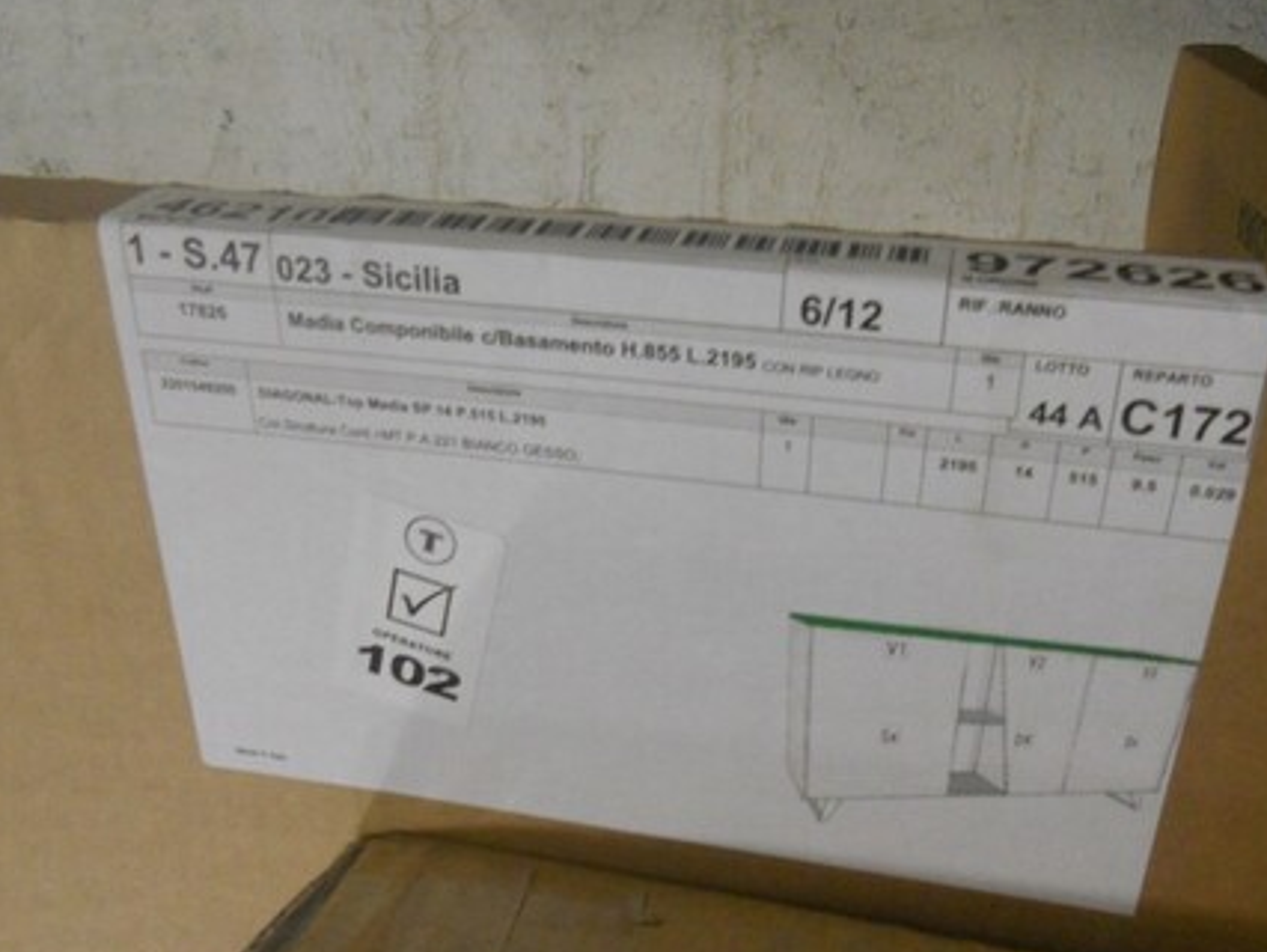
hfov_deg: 48.9
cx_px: 622
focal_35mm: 38
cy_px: 515
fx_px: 1392
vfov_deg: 37.7
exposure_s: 1/30
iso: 320
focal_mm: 4.9
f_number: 3.2
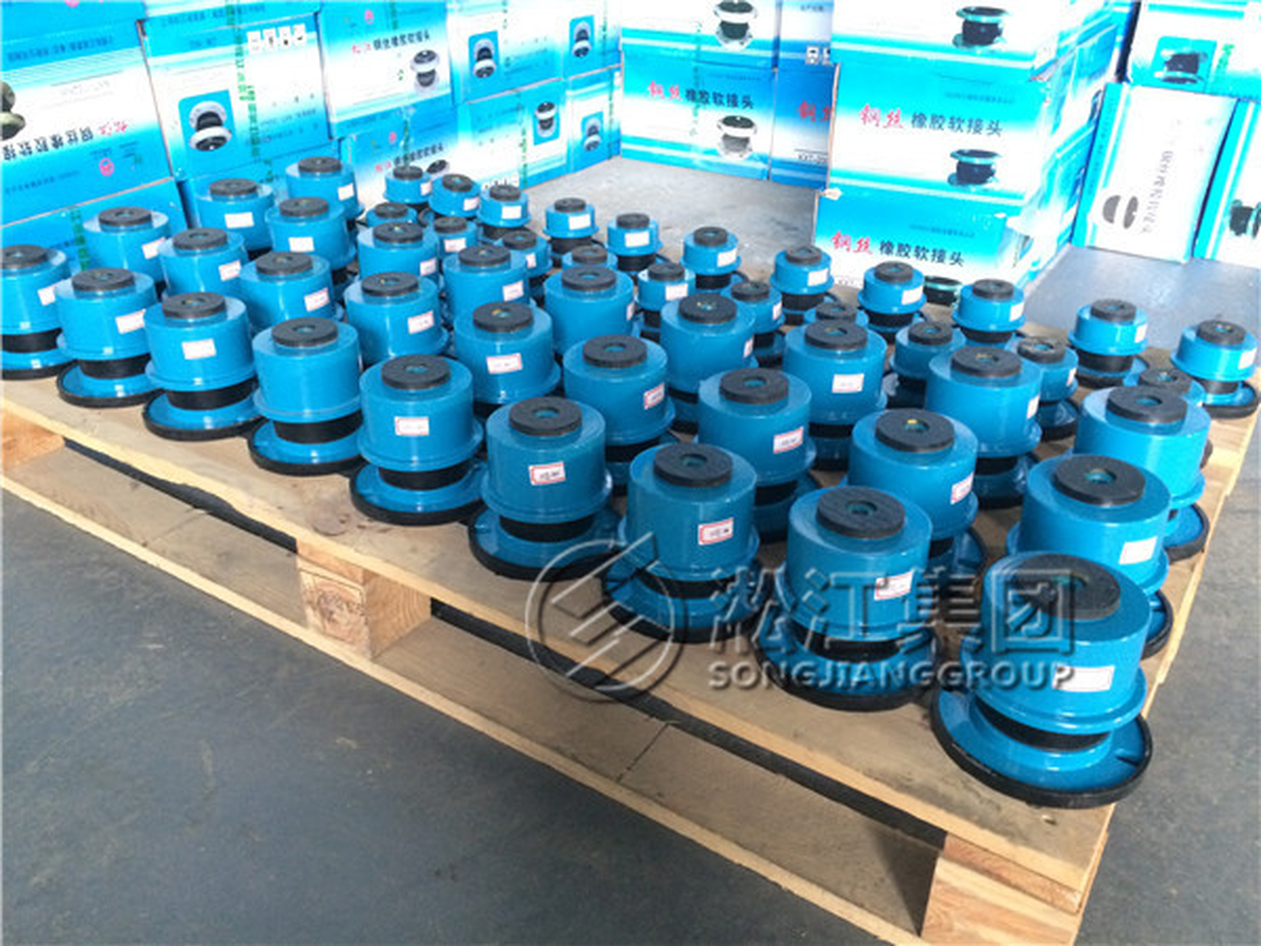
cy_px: 473
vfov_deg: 46.8
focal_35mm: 30
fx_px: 1093
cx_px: 630
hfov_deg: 60.0
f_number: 2.2
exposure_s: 1/15
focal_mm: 4.12
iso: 250
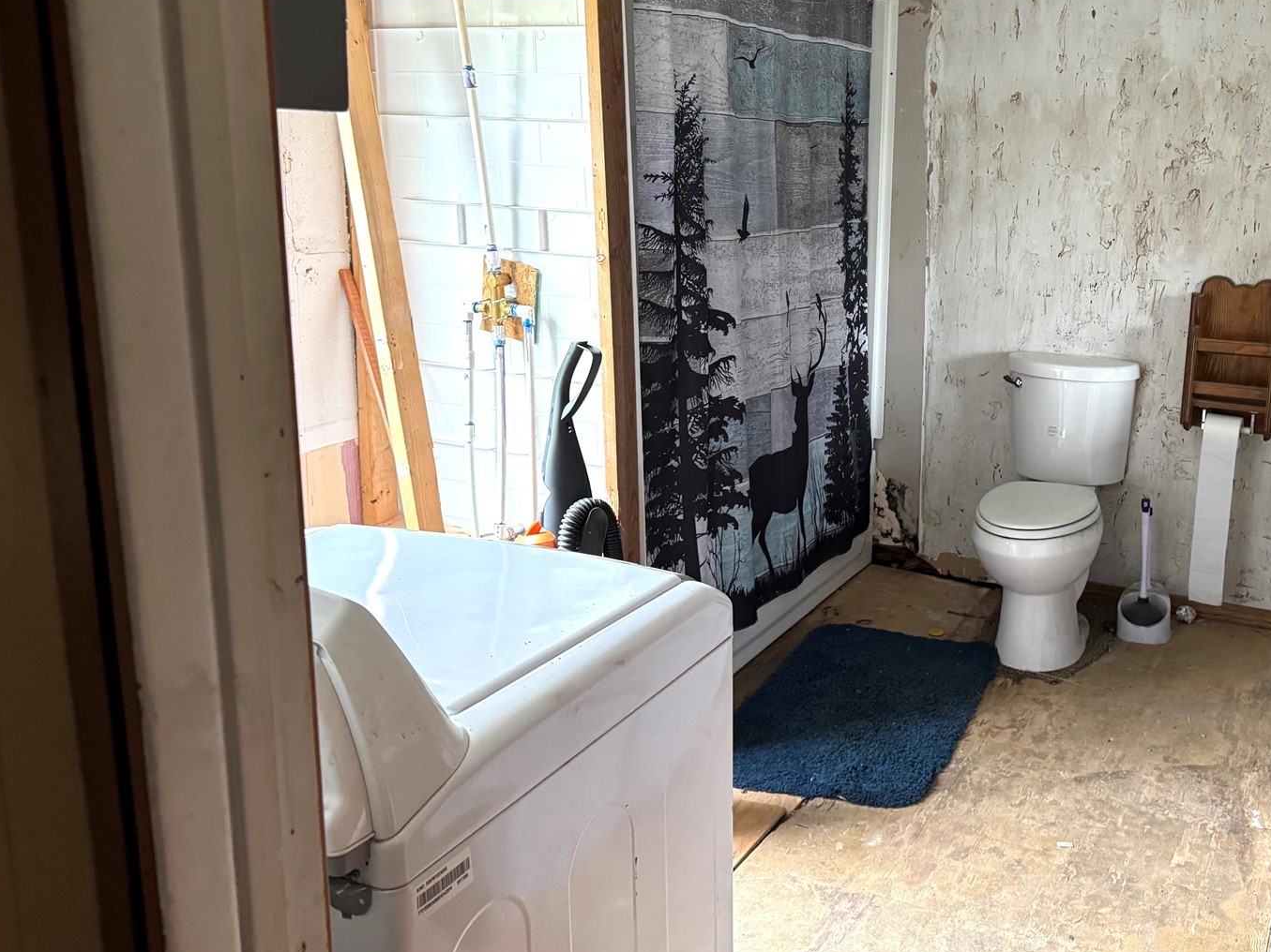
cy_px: 380
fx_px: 1248
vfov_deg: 41.6
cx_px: 876
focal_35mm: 34
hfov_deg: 52.6
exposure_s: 1/60
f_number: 1.78
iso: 640
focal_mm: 6.76
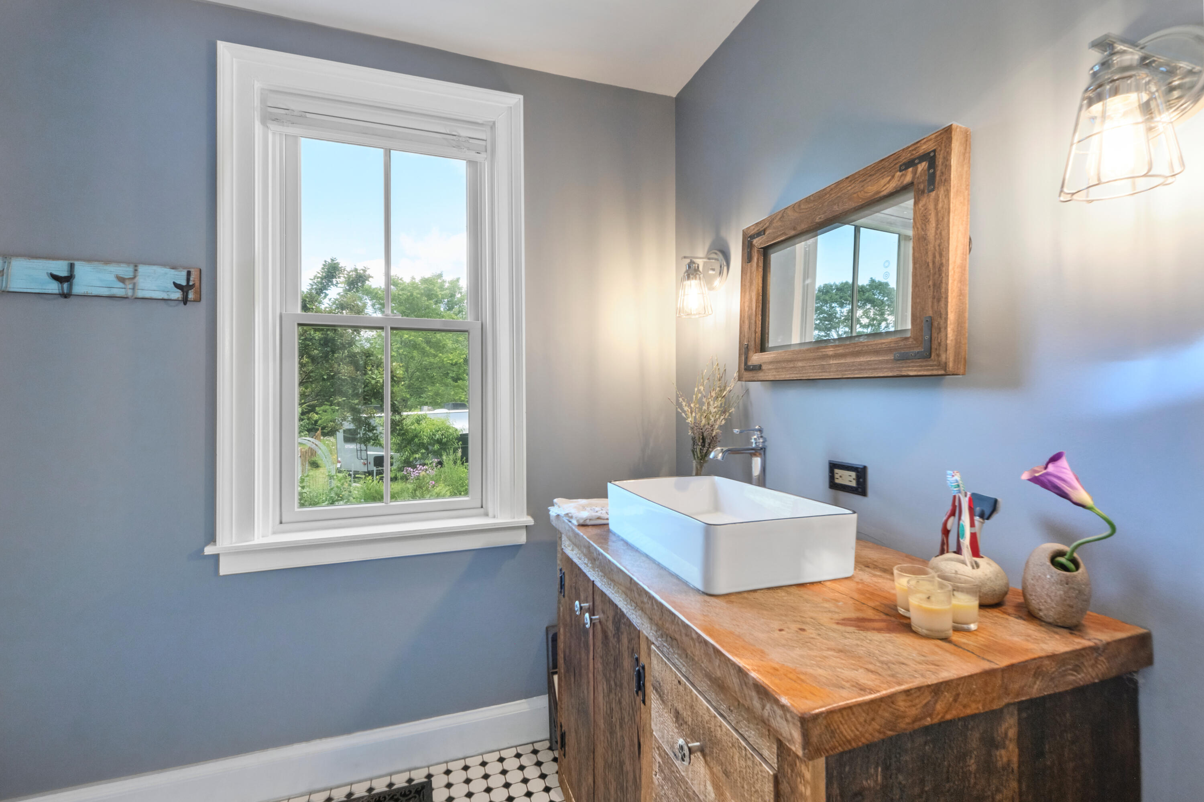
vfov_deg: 81.2
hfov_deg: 104.3
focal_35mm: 14
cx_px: 602
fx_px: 468
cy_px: 401
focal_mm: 9.6
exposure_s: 1/5
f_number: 8
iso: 640
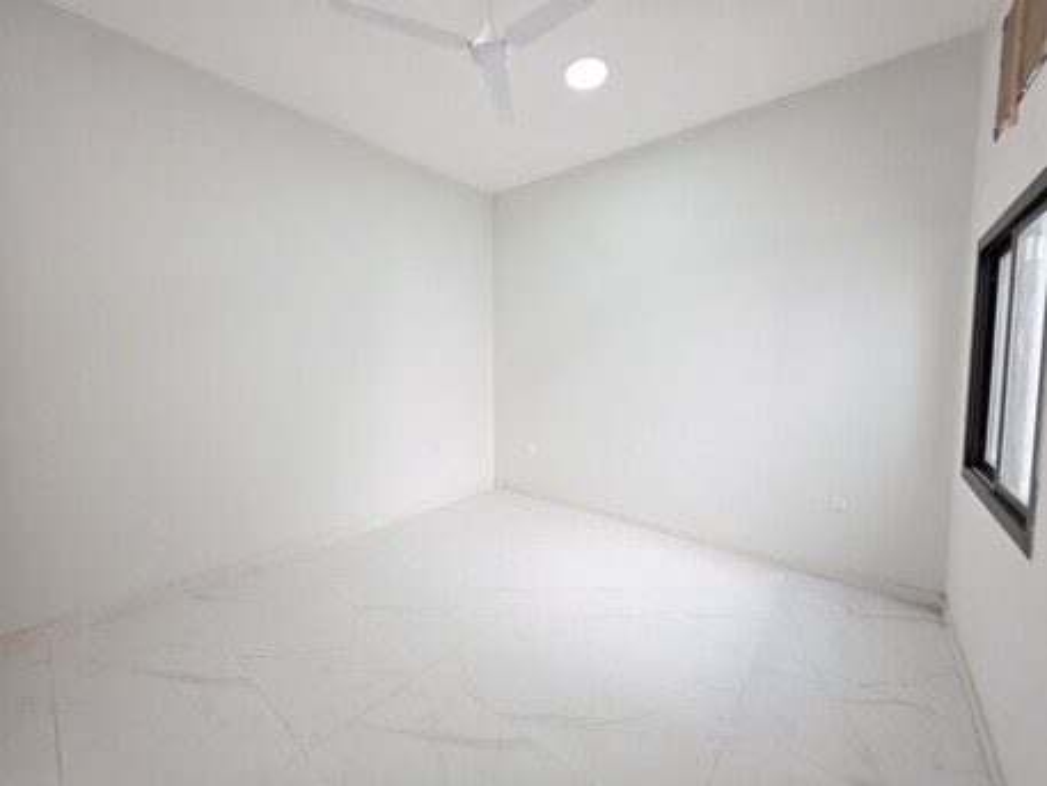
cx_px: 524
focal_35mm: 13
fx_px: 393
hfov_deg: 106.2
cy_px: 393
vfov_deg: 89.9
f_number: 1.9
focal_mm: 2.2
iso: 125
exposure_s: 1/100
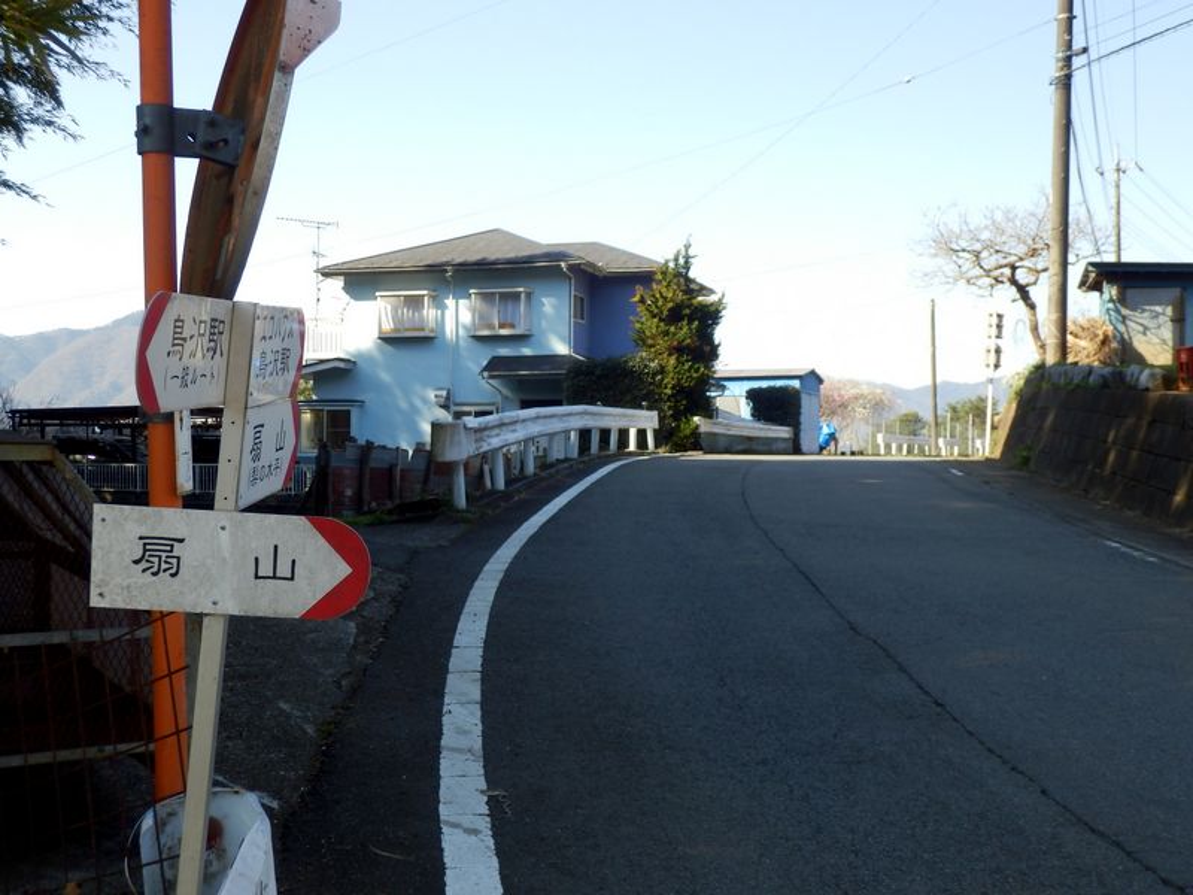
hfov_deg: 42.9
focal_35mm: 44
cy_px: 448
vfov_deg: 32.9
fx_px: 1516
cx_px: 596
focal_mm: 7.9
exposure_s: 1/200
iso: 80
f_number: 4.2
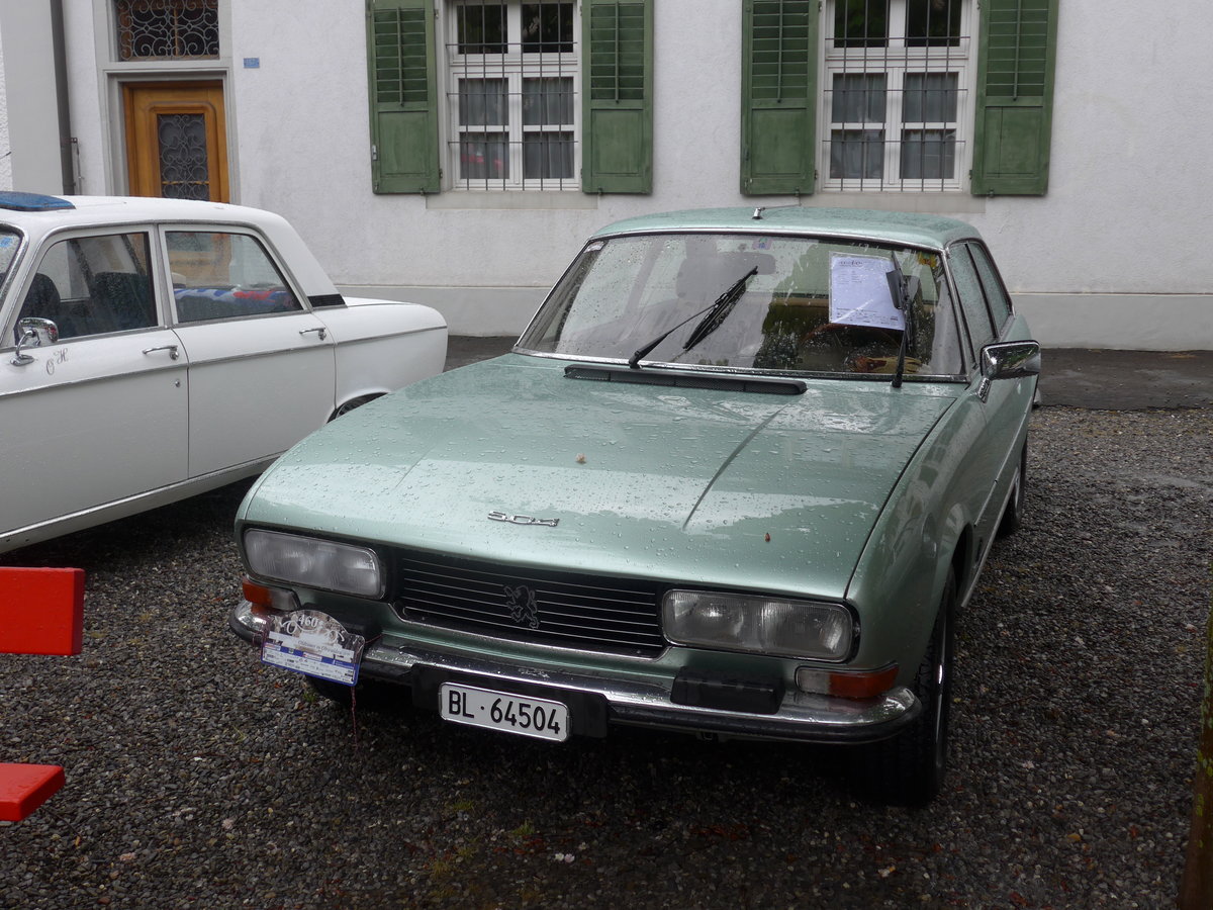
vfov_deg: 36.8
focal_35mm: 39
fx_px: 1367
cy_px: 455
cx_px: 606
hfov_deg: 47.9
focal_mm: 8
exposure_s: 1/320
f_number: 2.8
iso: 80
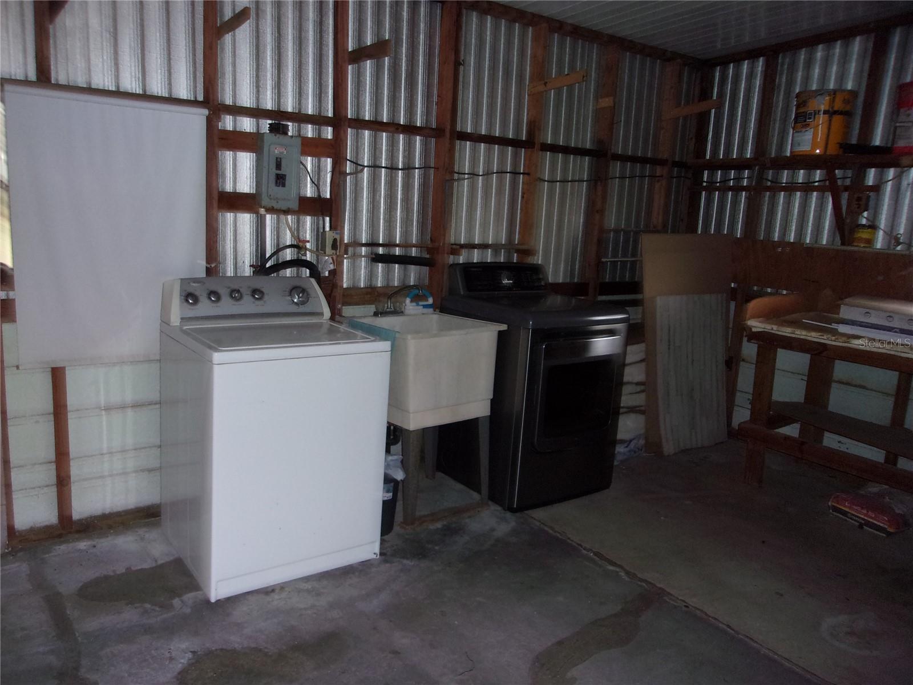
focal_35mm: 27
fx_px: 712
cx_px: 456
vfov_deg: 51.4
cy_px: 342
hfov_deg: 65.3
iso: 200
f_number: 3
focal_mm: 4.9
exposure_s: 1/34
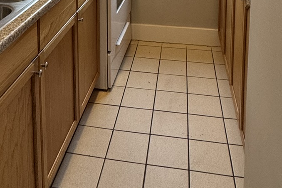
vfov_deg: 24.7
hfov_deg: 44.4
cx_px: 120
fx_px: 345
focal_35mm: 44
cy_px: -83
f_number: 2.2
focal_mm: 2.22
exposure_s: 1/120
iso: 160
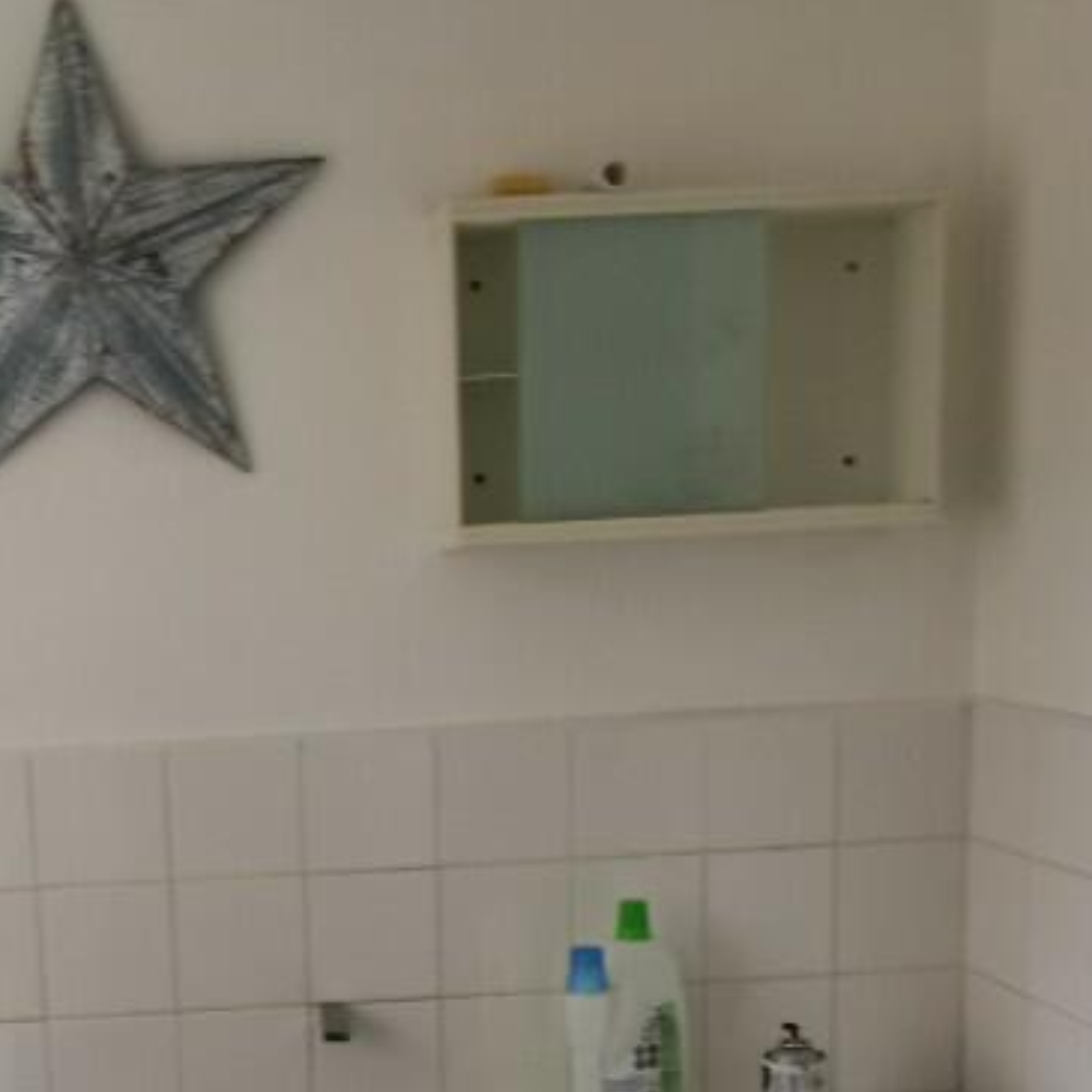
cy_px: 1047
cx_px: 135
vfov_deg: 28.5
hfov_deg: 29.0
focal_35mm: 57
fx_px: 2034
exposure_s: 1/33.3
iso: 125
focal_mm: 2.35
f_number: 2.2
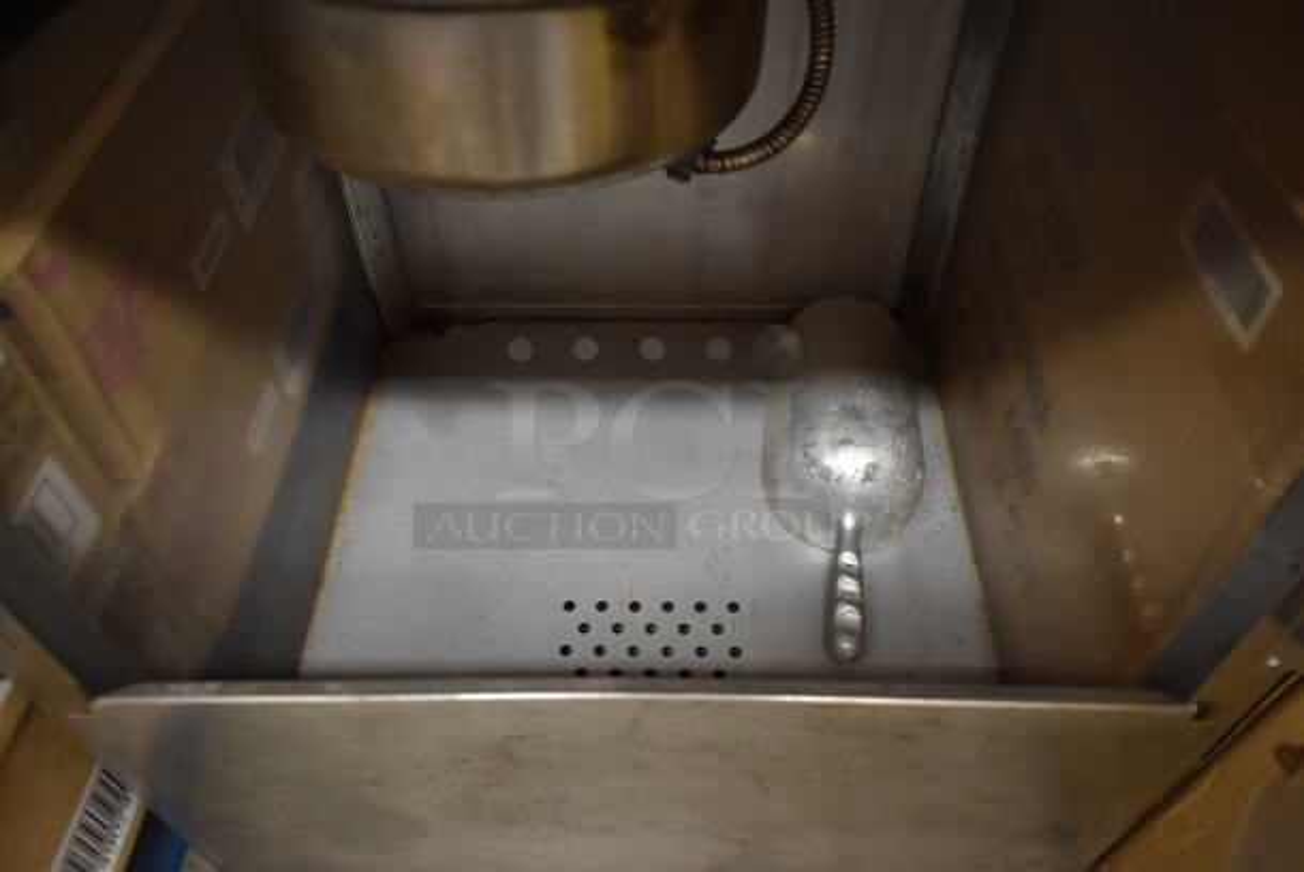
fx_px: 979
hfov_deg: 67.3
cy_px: 436
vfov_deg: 48.0
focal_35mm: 27
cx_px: 652
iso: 1000
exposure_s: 1/30
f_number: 3.5
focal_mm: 18
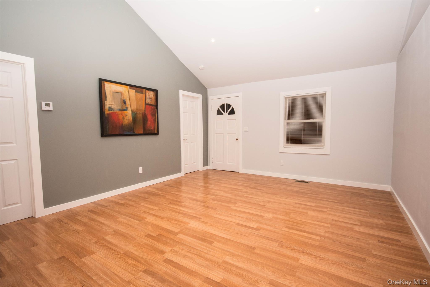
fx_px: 206
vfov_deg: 69.6
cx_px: 215
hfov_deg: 92.4
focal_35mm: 17
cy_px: 144
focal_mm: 11.5
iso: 400
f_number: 5.6
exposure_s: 1/60
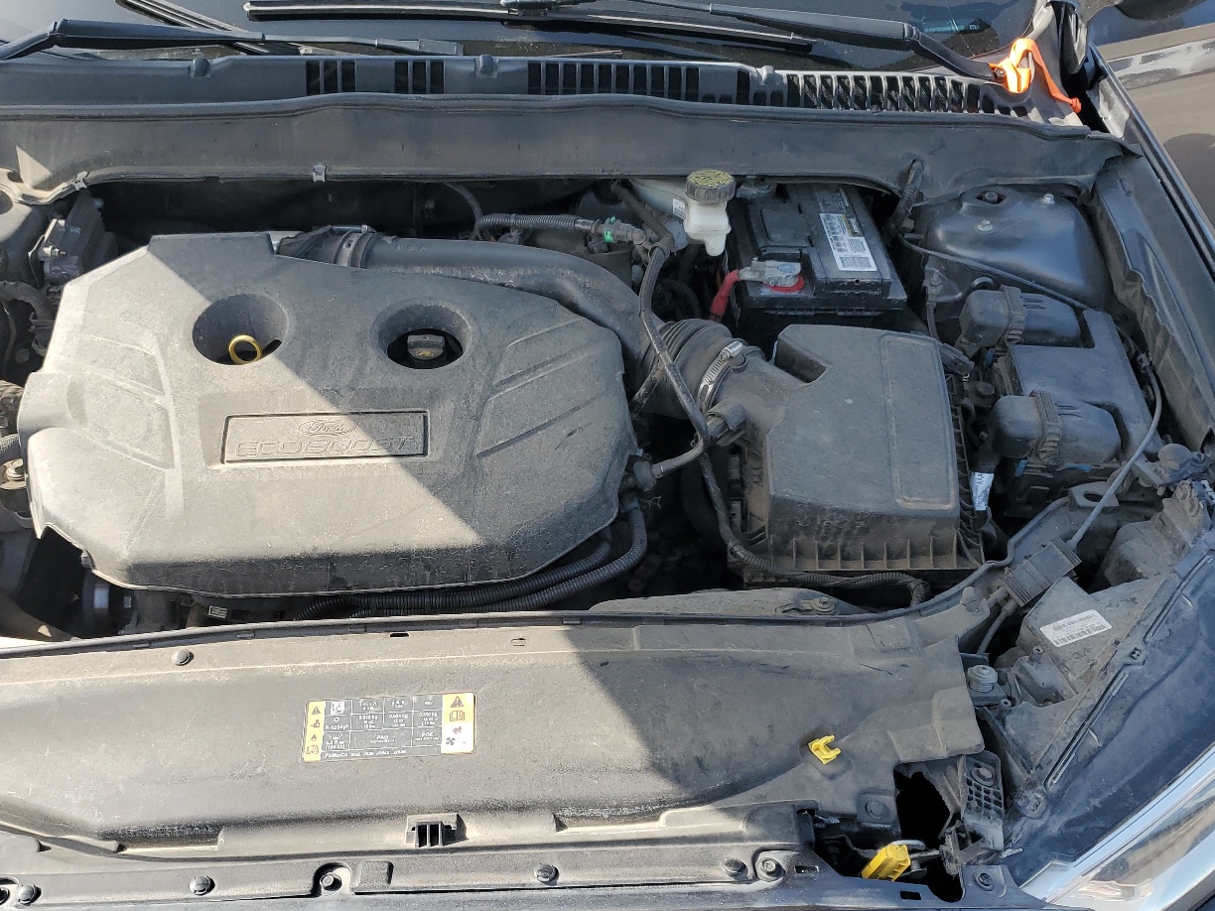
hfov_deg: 53.6
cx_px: 482
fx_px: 1193
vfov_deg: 41.8
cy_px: 466
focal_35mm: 34
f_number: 1.5
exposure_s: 1/909
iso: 50
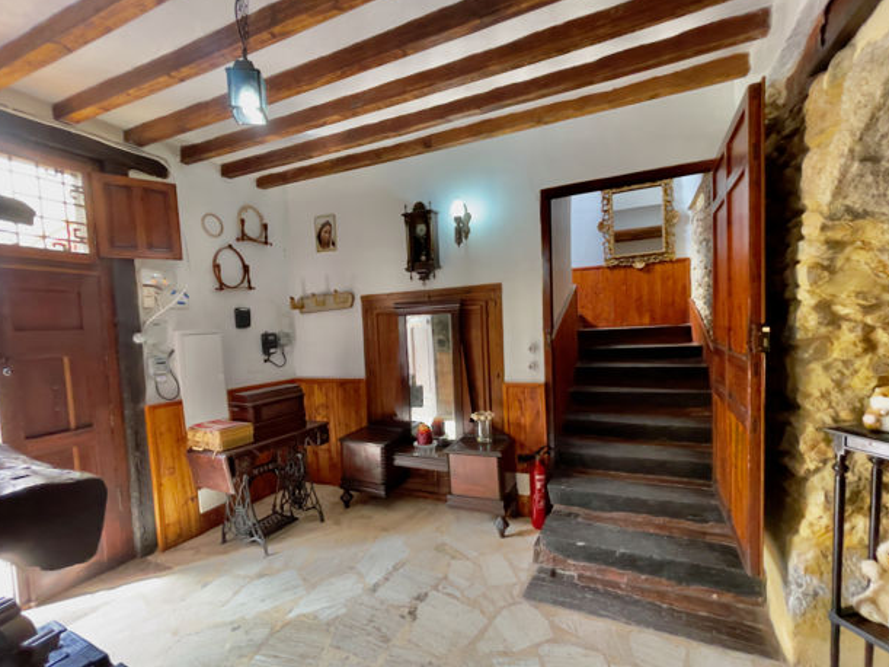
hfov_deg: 98.2
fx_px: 385
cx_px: 446
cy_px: 352
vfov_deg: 81.6
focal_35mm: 15
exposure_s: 1/50
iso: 400
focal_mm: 1.54
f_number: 2.4
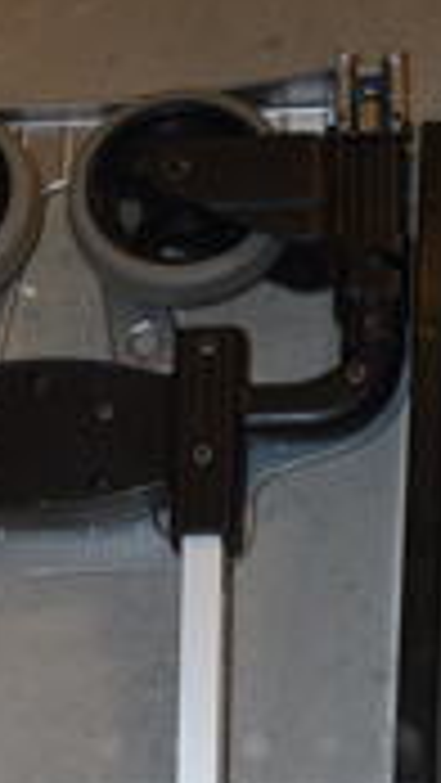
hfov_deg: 15.5
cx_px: 256
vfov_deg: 25.4
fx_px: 1620
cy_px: 844
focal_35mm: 78
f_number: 3.5
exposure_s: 1/30
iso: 500
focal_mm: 18
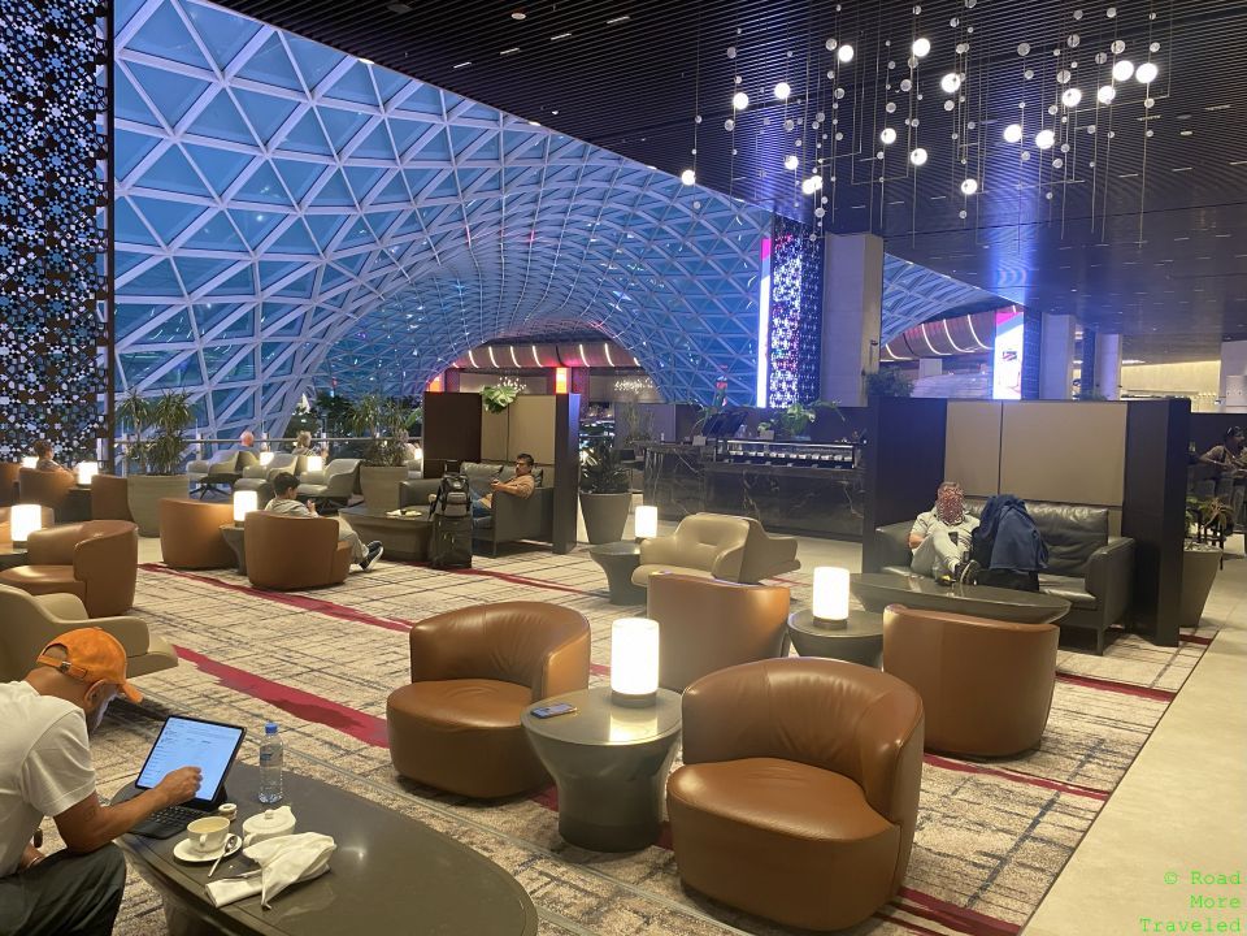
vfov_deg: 53.1
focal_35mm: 26
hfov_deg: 67.3
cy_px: 468
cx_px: 624
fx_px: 937
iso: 200
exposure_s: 1/49
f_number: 1.8
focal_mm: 4.25
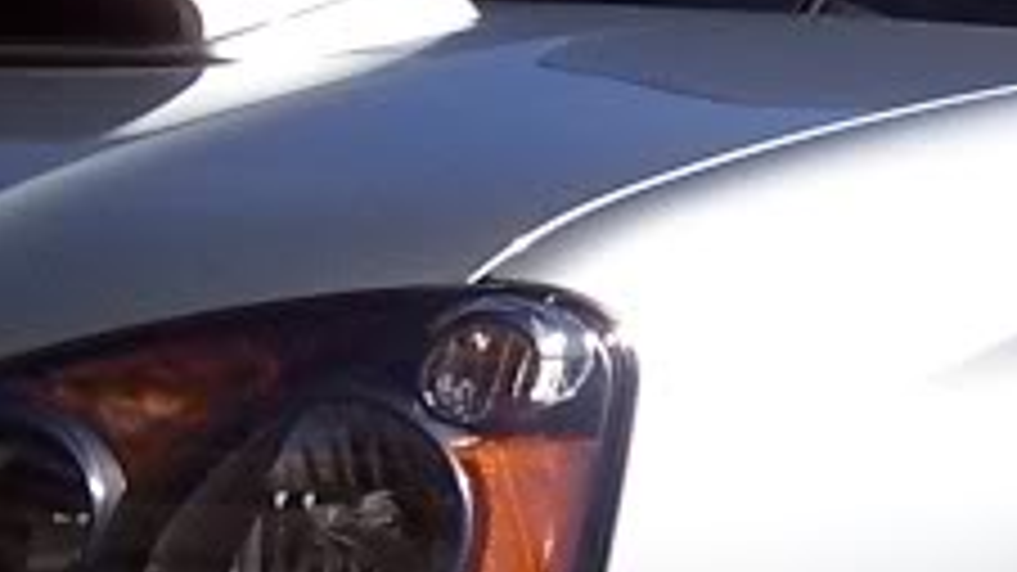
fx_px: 5096
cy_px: 360
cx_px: 711
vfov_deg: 6.4
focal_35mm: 189
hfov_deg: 11.4
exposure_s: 1/750
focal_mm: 5.6
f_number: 5.6
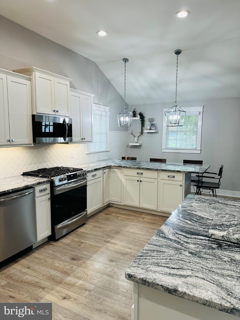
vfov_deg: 71.6
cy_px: 160
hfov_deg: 56.8
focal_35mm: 24
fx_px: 222
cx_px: 120
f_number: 1.78
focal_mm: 6.86
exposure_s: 1/120
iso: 125
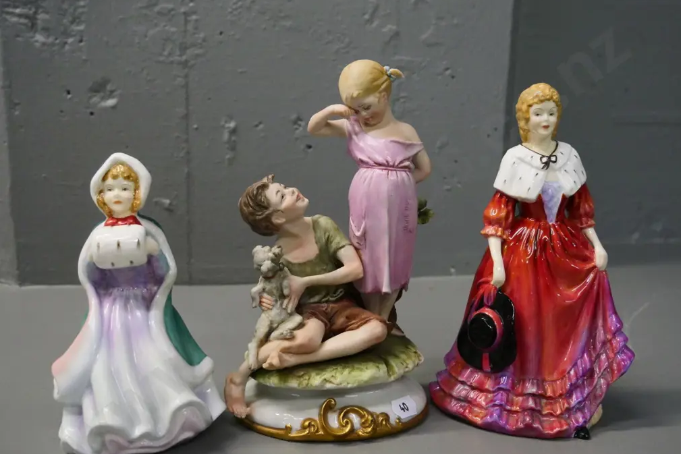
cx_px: 345
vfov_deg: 35.0
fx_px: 719
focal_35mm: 38
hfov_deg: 50.7
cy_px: 248
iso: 3200
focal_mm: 18
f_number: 5
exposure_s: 1/200
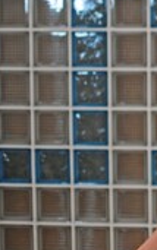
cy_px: 111
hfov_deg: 10.0
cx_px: 258
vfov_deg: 16.7
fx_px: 856
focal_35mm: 125
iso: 100
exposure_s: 1/400
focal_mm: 35
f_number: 1.8
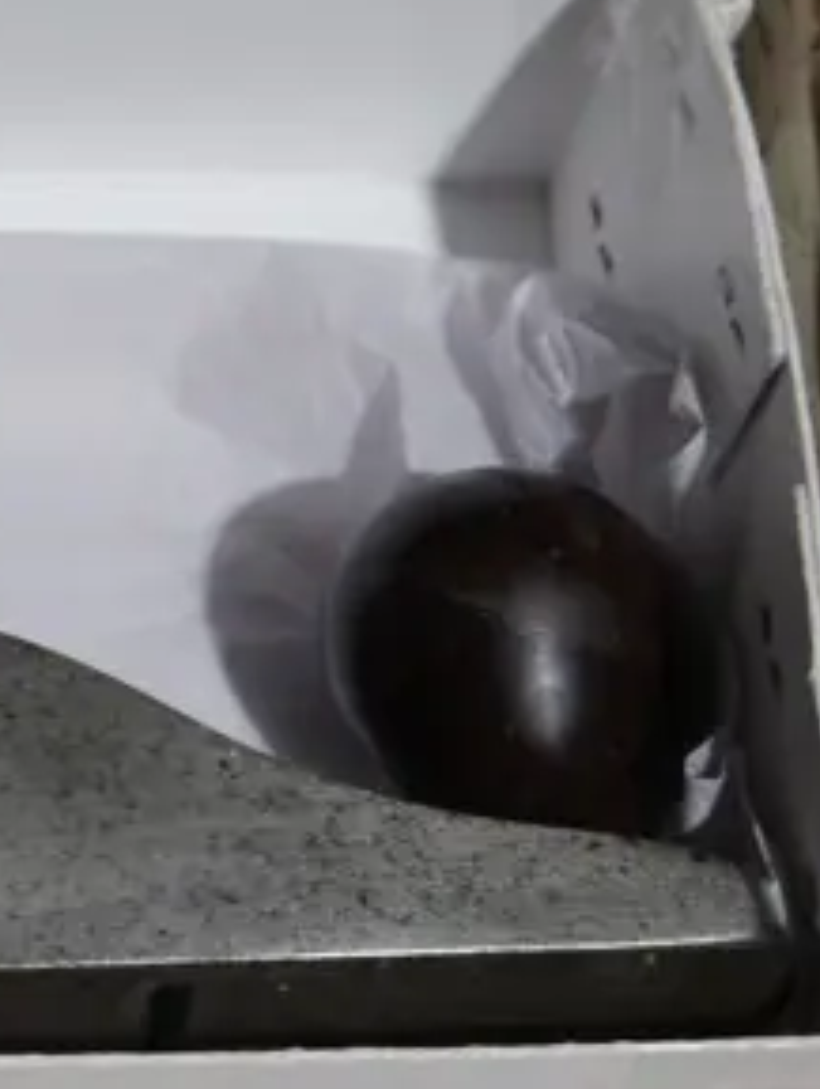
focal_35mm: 142
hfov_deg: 10.0
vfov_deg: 13.8
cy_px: 302
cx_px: -538
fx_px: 4472
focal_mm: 20
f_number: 4.5
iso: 320
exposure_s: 1/60
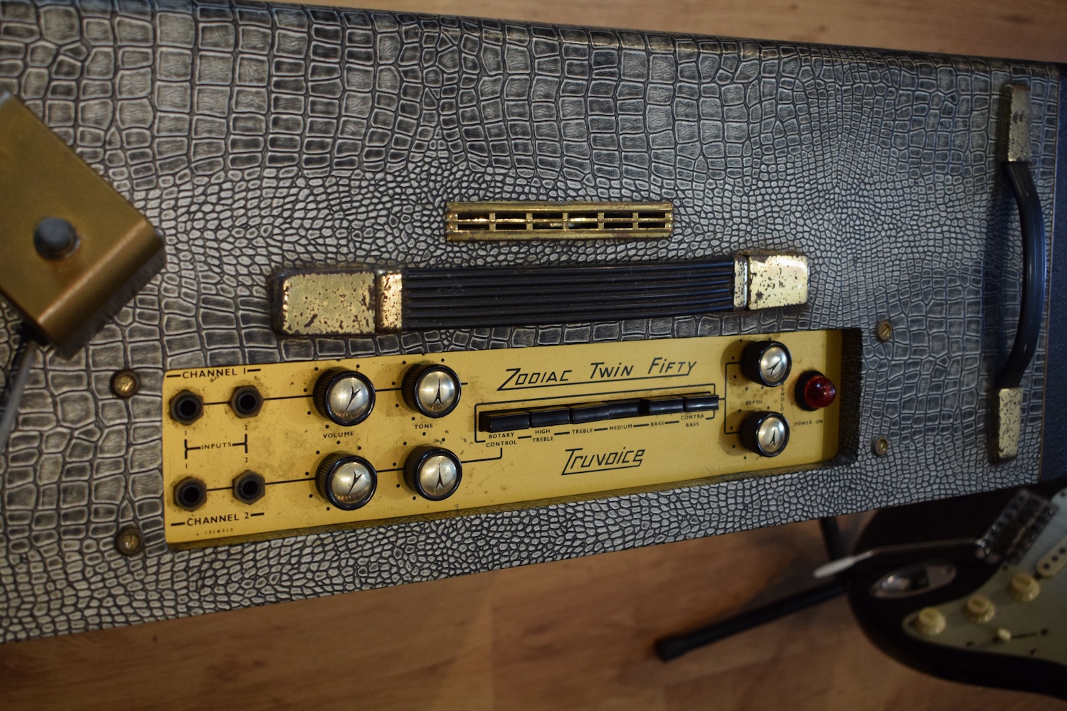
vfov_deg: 30.8
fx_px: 1289
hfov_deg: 45.0
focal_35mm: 44
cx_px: 534
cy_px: 356
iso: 1800
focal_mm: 29
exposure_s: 1/60
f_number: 4.2
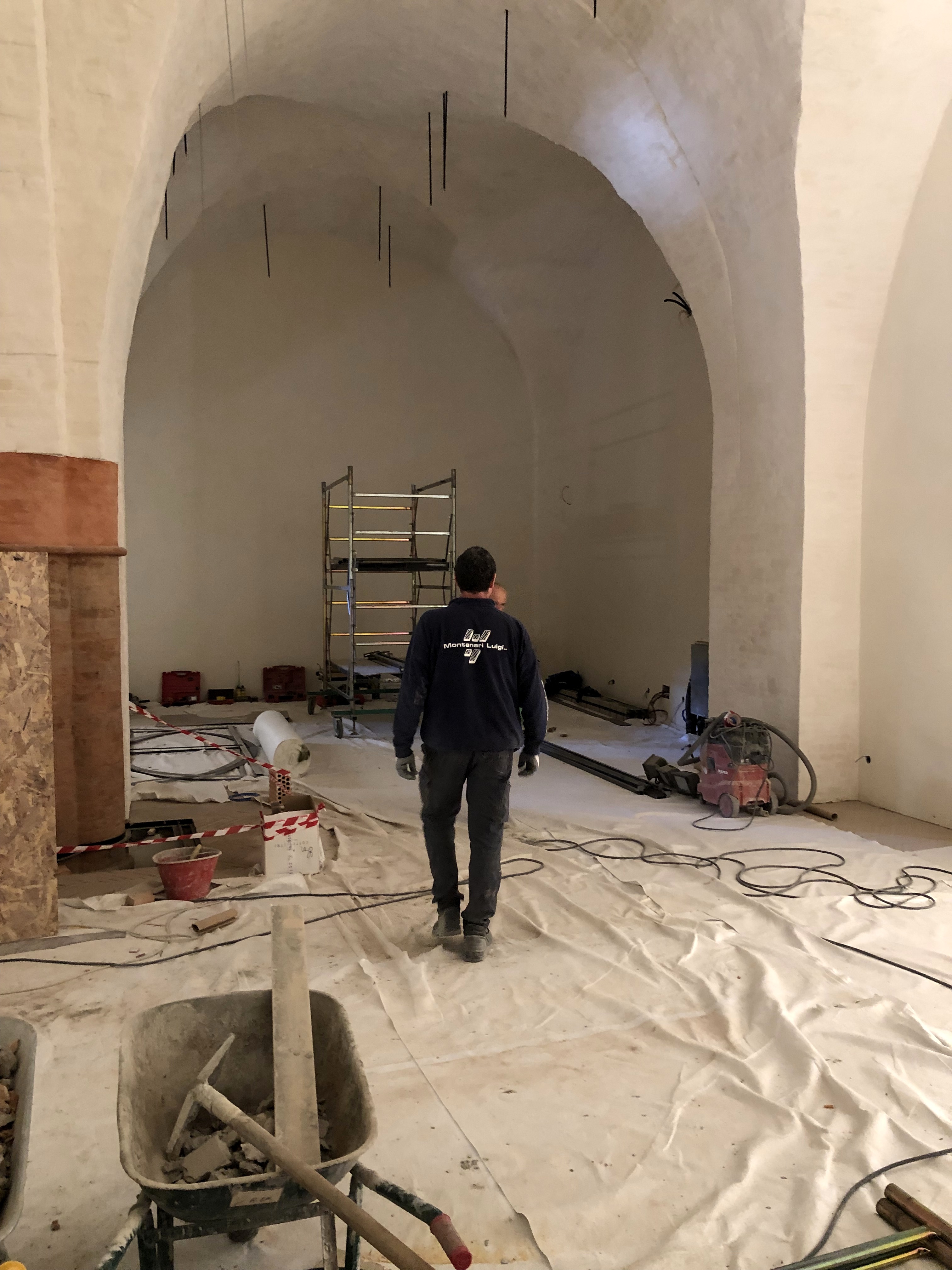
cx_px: 476
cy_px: 635
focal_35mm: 28
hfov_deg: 49.7
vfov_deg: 63.4
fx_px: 1027
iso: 100
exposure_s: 1/11
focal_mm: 4
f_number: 1.8
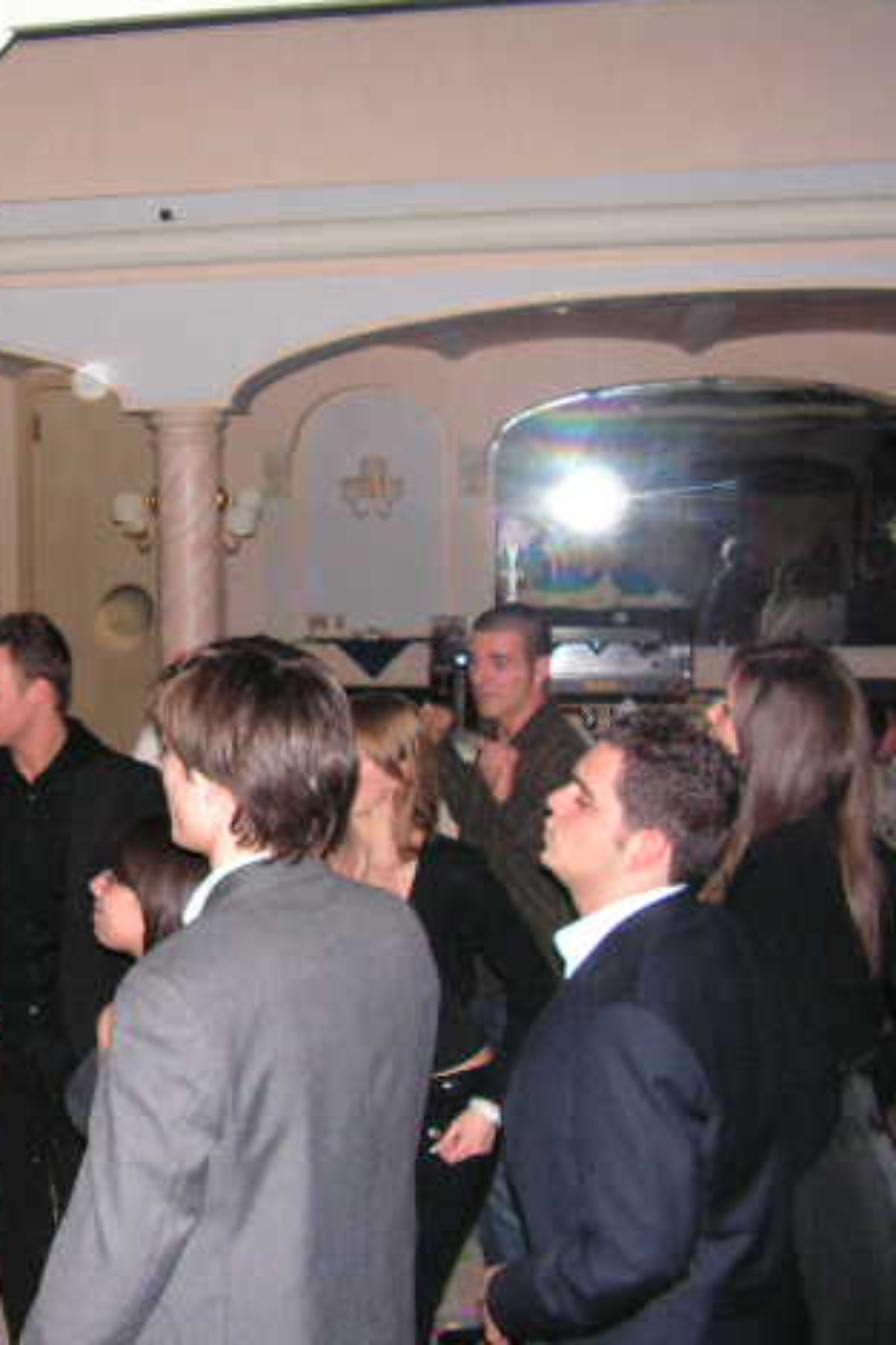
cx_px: 3
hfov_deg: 25.2
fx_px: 1905
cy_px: 681
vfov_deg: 38.9
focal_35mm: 51
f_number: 3.2
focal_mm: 6
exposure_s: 1/40
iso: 200
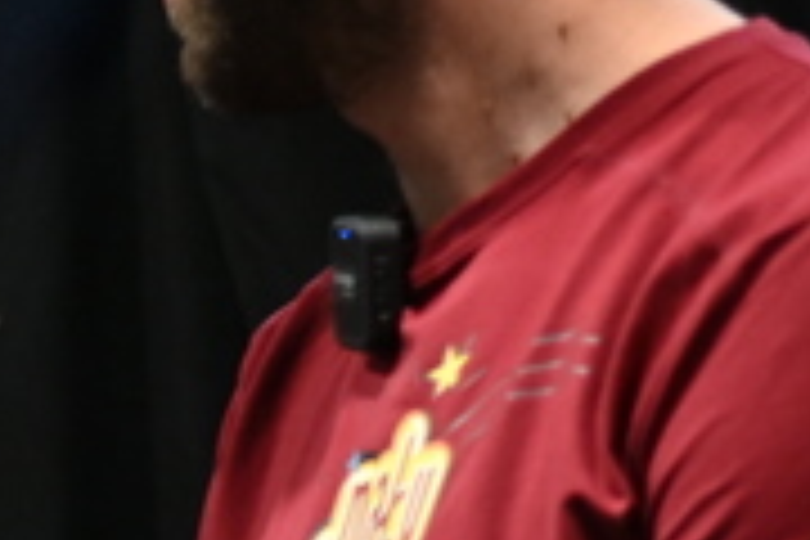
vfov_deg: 4.0
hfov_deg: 5.8
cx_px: -1647
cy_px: 1346
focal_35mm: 333
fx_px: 7492
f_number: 2.5
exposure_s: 1/200
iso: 1250
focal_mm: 50
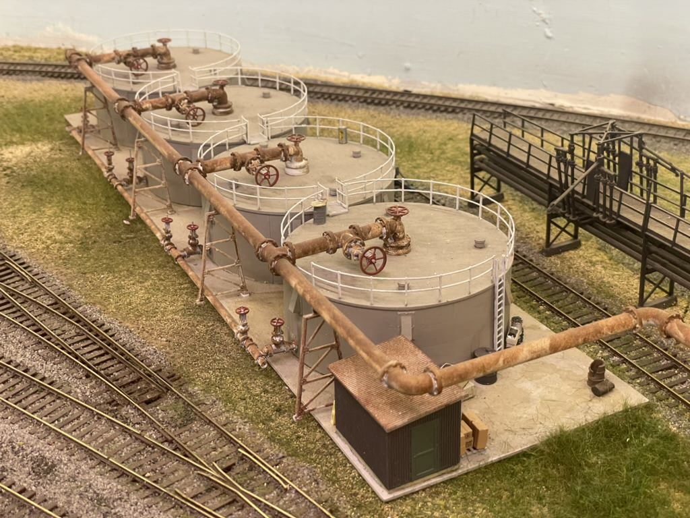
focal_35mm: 52
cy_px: 259
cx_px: 345
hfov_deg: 36.8
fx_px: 1037
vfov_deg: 28.0
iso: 200
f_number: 2
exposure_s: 1/60
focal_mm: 6
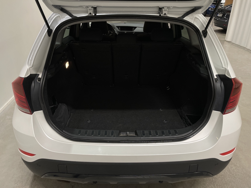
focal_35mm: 26
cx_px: 126
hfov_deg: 67.3
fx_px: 189
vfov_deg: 53.1
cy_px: 94
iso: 80
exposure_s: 1/100
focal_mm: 4.2
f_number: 1.6
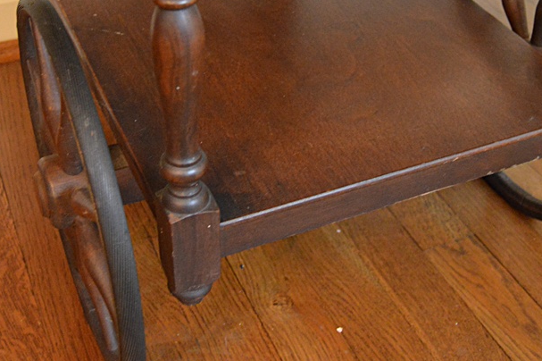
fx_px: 855
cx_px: 291
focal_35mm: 57
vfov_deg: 23.5
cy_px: 76
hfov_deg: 35.2
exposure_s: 1/30
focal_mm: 23
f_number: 3.8
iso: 3200
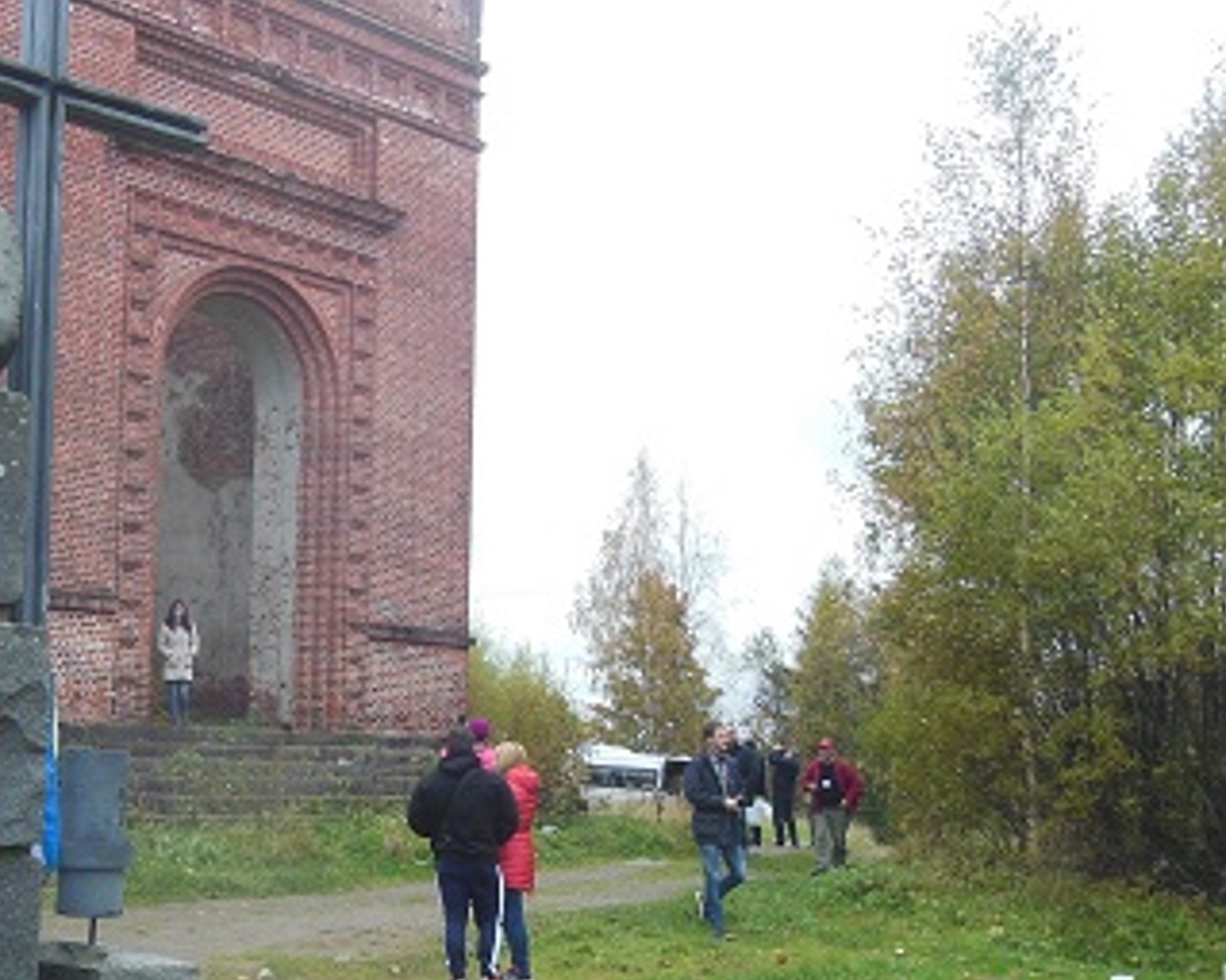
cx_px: 238
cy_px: 642
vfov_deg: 30.6
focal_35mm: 49
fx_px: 1777
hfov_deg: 36.7
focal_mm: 4.5
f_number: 3.5
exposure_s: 1/160
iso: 125
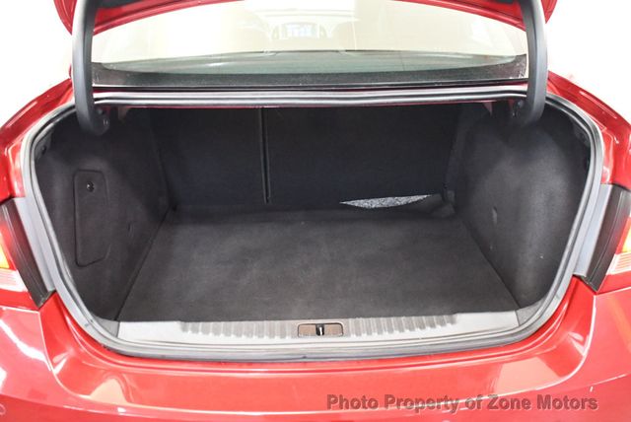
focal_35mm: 36
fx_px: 632
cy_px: 211
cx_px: 316
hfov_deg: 53.1
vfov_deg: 36.9
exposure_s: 1/60
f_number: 3.5
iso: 6400
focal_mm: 18
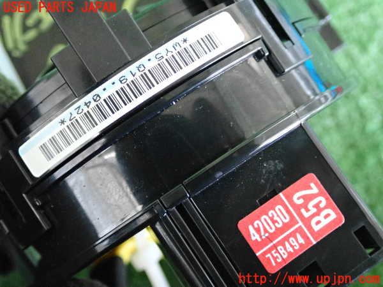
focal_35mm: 50
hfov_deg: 38.2
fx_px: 553
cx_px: 192
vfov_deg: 29.1
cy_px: 144
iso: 2500
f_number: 3.2
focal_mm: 9.01
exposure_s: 1/125
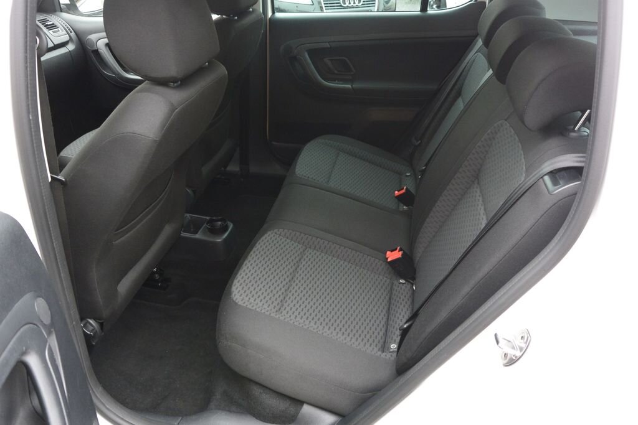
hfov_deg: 67.4
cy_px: 212
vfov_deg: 47.9
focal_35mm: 27
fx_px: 479
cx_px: 319
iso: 320
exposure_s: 1/30
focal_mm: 10
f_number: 3.5
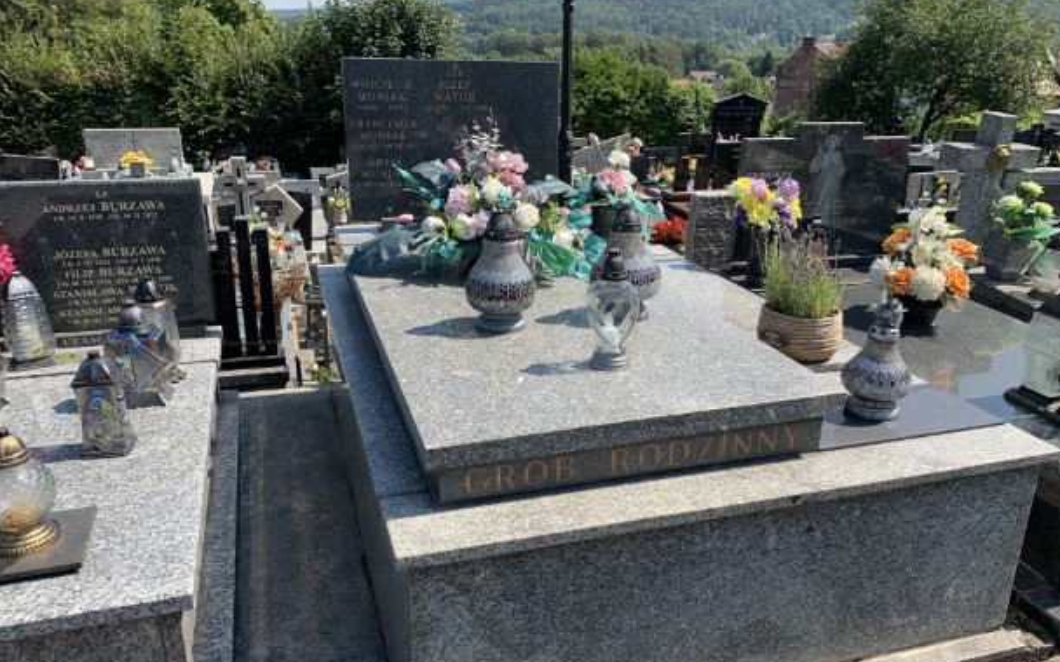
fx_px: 838
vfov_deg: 43.1
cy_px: 368
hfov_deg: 64.6
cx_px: 556
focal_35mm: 29
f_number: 1.8
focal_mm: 4.25
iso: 25
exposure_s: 1/1610
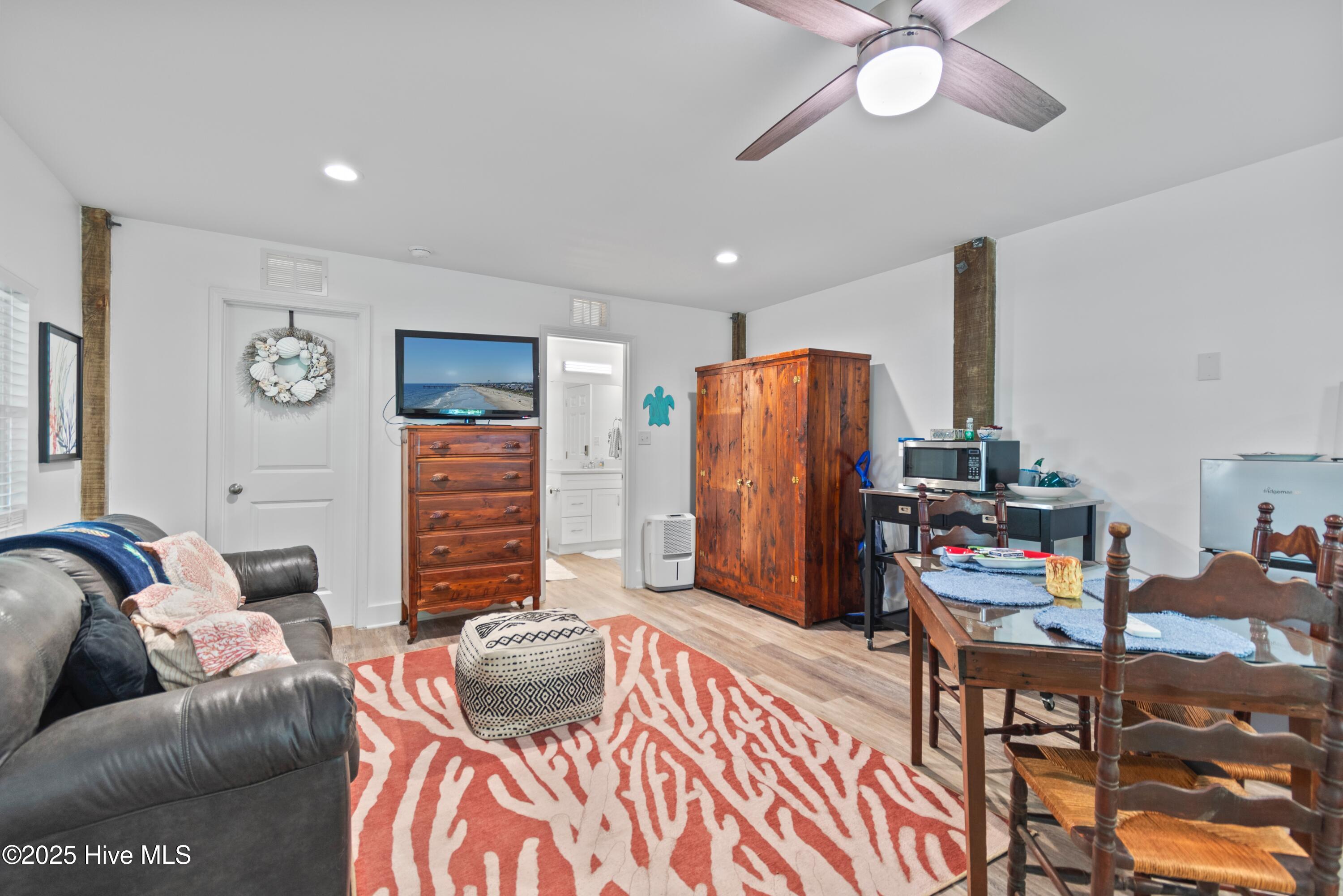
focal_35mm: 15
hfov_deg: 100.4
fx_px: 560
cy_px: 448
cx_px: 672
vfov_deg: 77.3
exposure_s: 1/1.25
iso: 100
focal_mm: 10
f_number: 4.5
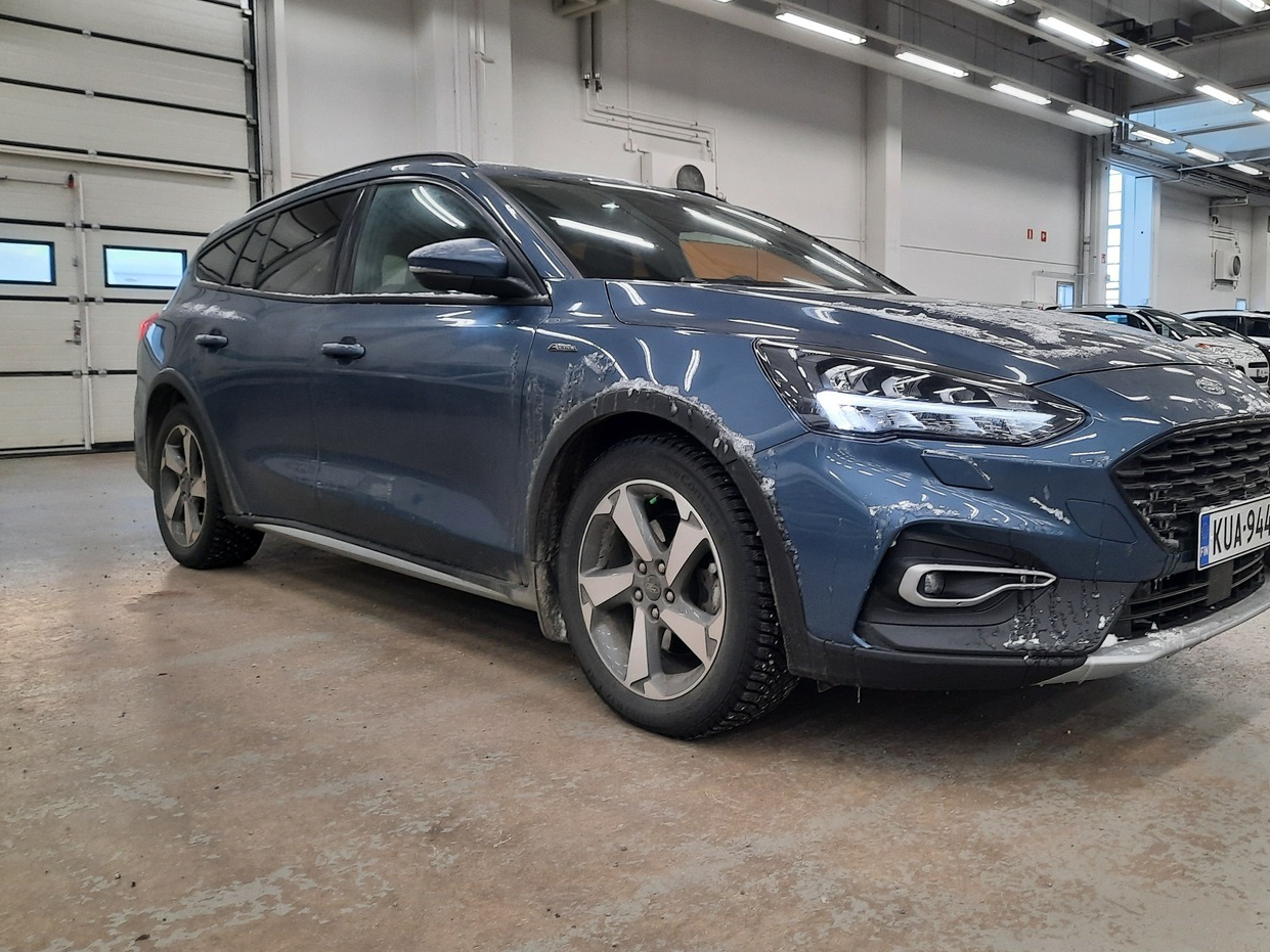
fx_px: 1064
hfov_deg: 61.4
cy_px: 425
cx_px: 726
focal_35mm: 29
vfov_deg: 48.2
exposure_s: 1/50
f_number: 2
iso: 160
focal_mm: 4.6
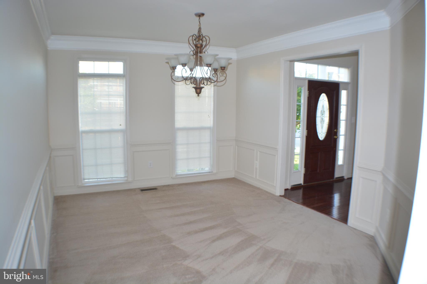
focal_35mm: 33
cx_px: 214
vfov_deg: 40.0
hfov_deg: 57.2
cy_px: 142
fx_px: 391
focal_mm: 22
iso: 400
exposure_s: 1/80
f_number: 4.5
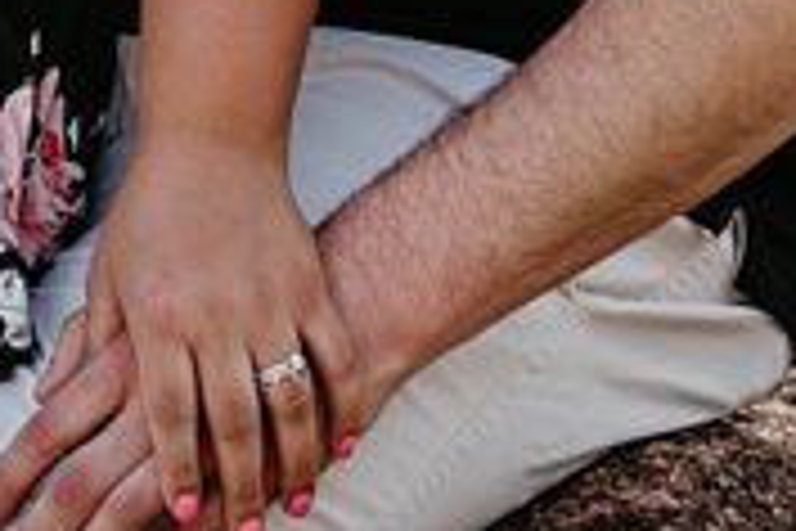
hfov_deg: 7.0
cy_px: -974
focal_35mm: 289
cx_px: -342
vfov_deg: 4.6
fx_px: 6390
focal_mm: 50
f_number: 1.8
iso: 125
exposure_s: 1/1000
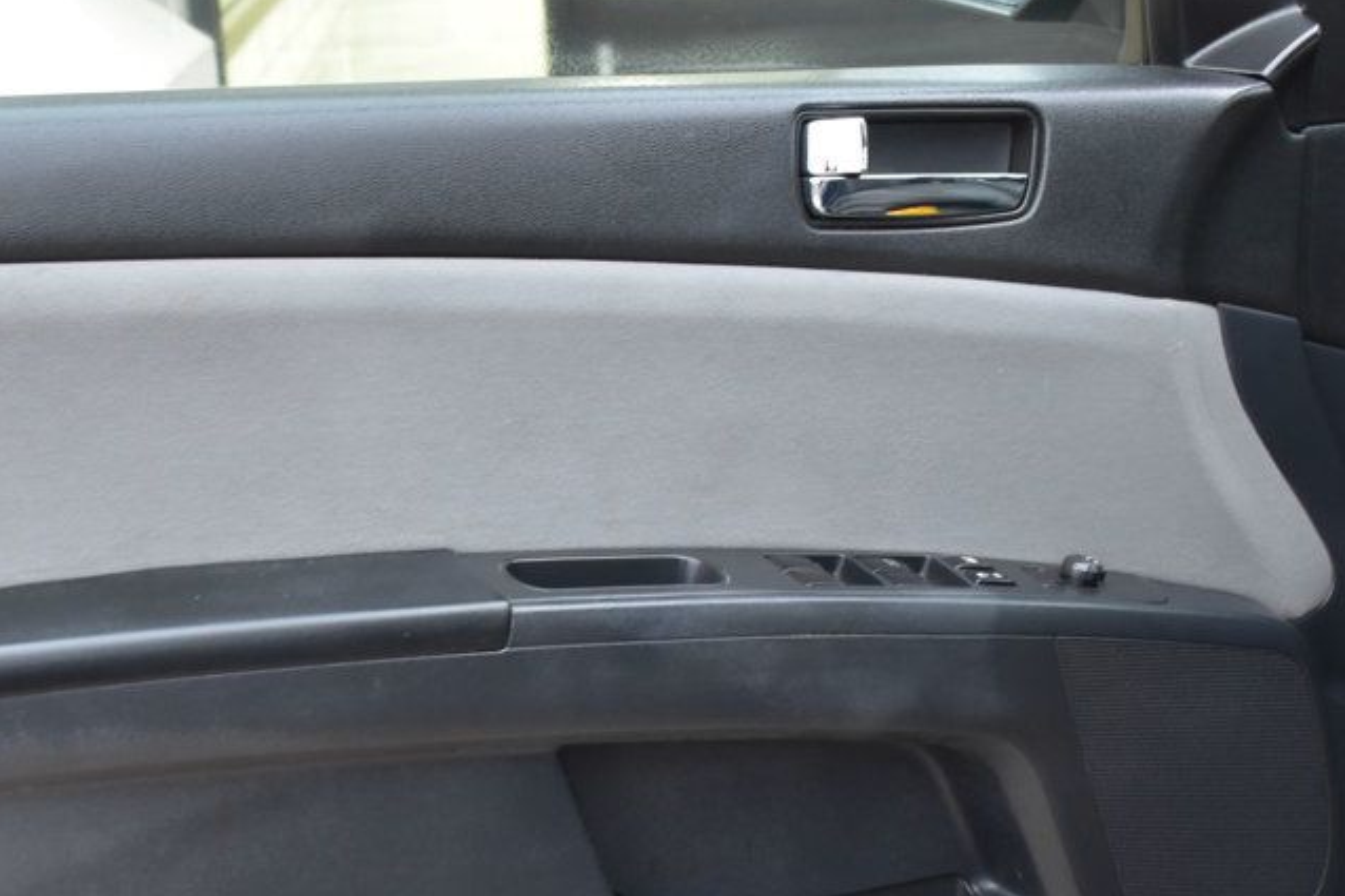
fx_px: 2607
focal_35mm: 70
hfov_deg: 28.7
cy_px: 706
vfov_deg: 19.3
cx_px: 451
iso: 1100
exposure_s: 1/15
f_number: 6.3
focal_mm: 29
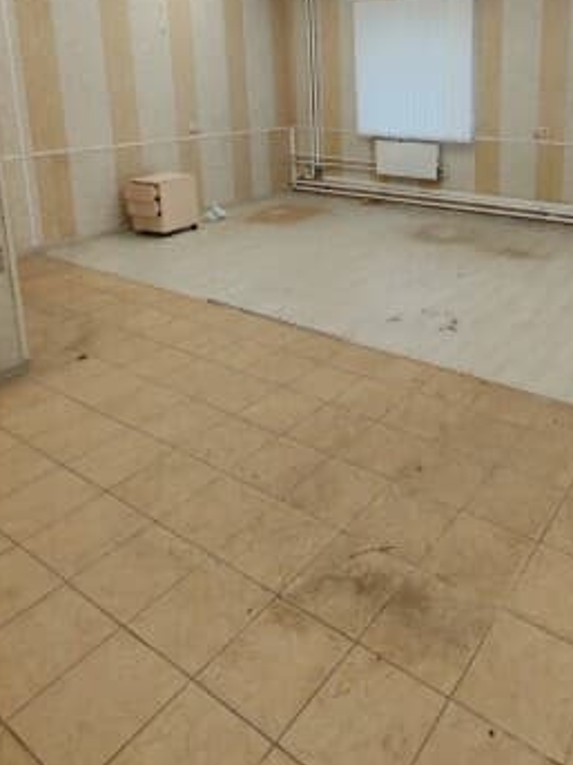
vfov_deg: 60.0
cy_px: 190
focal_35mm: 28
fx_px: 618
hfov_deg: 47.5
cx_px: 441
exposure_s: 1/110
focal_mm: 1.96
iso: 50
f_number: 2.2
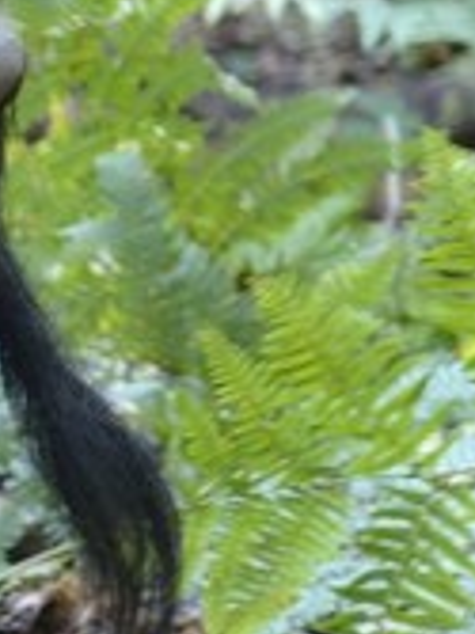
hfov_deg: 2.2
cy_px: 471
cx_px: -1858
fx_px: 11816
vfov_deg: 3.1
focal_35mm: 645
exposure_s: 1/200
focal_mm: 70
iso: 500
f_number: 3.2
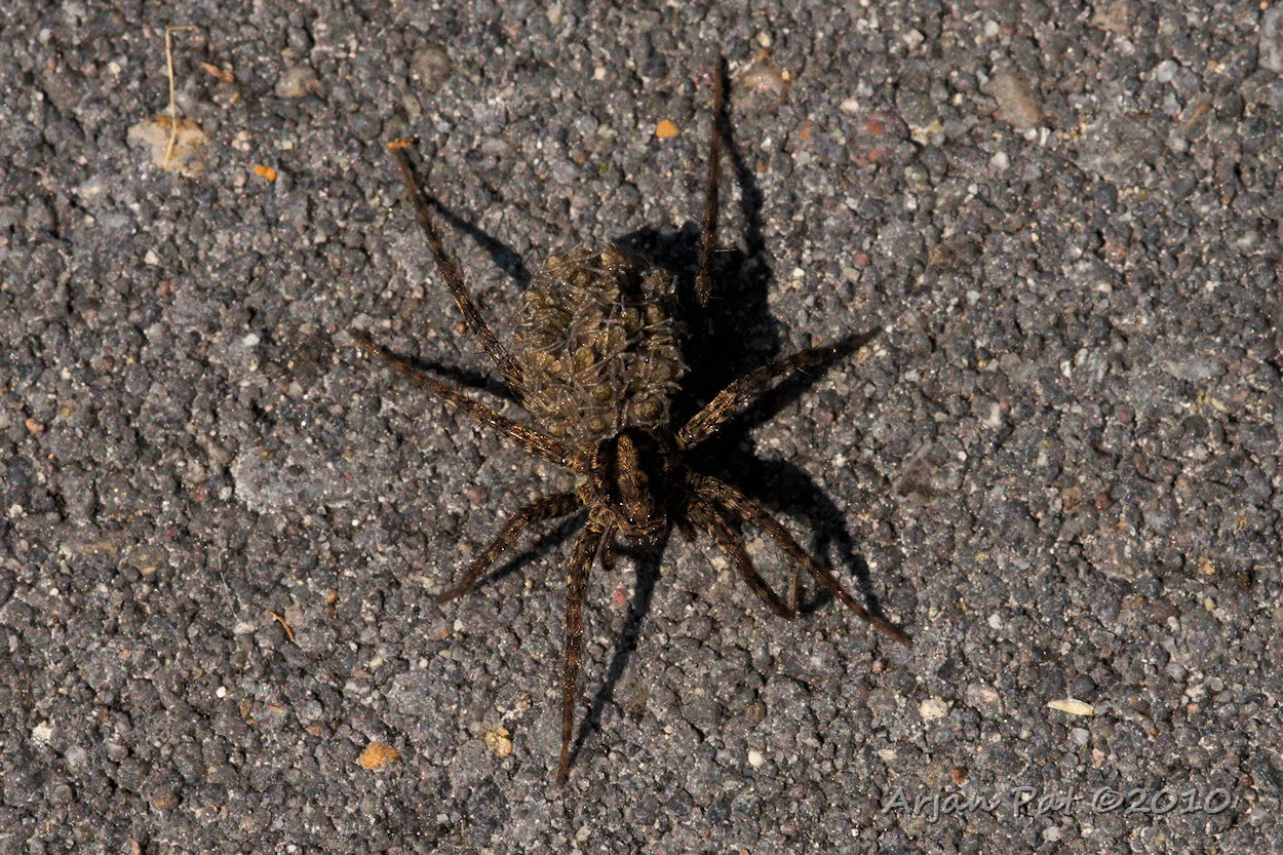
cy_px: 428
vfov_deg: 8.7
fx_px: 5612
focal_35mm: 158
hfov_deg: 13.0
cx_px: 642
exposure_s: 1/250
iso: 400
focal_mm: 105
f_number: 16
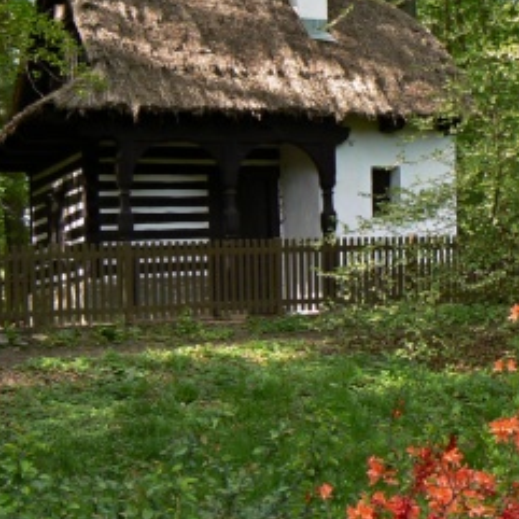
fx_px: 1120
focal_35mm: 66
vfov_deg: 26.1
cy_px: 240
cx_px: 362
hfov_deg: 25.9
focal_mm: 6
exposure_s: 1/50
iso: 100
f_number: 6.3
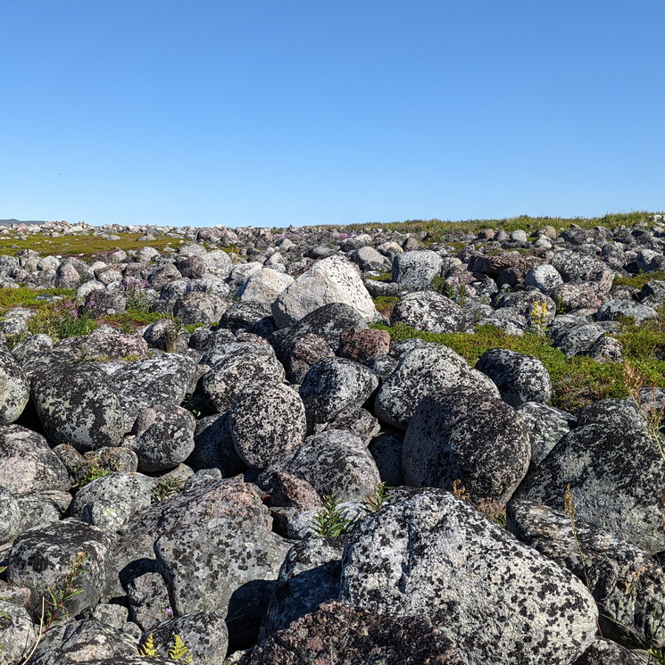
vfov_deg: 40.8
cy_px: 386
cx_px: 267
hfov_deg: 40.7
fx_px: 891
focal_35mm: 41
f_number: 1.73
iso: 67
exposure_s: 1/3356
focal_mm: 4.38
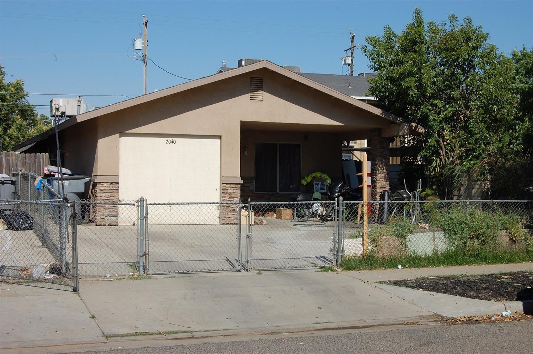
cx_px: 266
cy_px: 177
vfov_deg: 25.7
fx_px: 777
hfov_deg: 37.9
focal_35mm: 52
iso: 200
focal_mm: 35
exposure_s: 1/400
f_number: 10
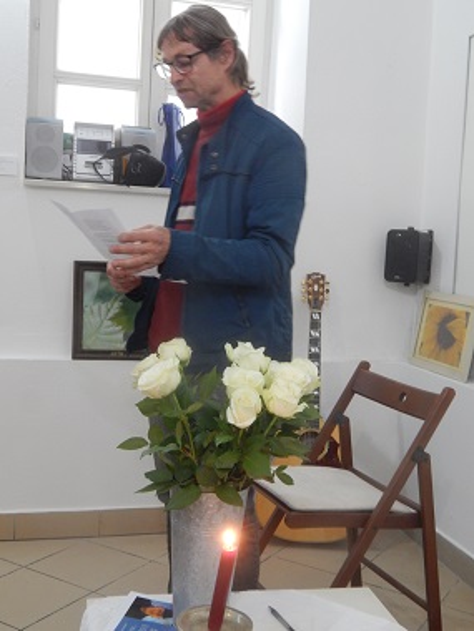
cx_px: 237
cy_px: 316
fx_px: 785
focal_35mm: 43
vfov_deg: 43.9
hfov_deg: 33.6
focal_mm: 7.7
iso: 400
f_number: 3.6
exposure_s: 1/10
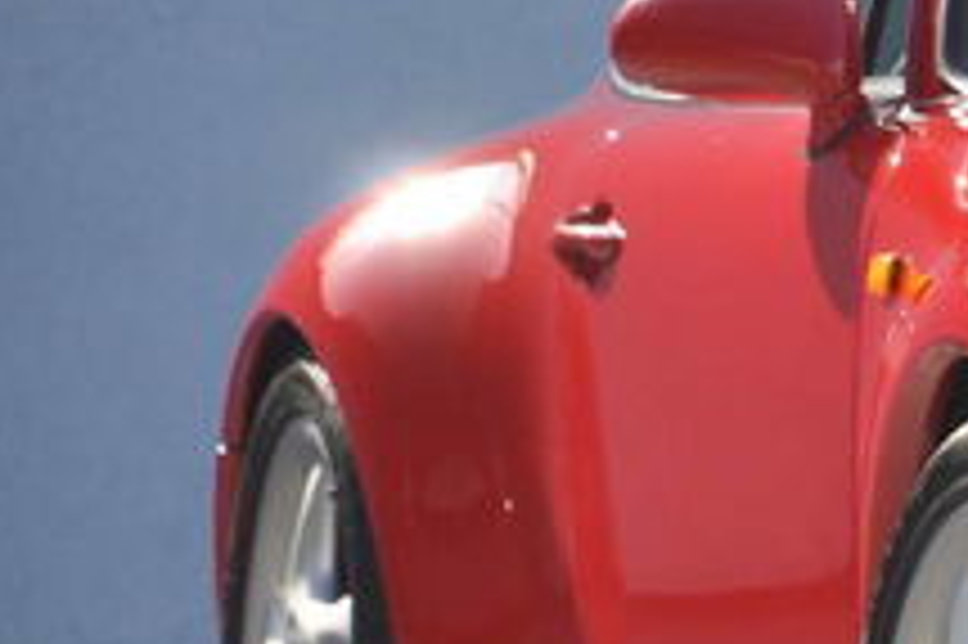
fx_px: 28071
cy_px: 522
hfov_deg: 2.0
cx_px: 1706
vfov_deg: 1.3
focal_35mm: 1045
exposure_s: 1/500
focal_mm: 195
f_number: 6.3
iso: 500
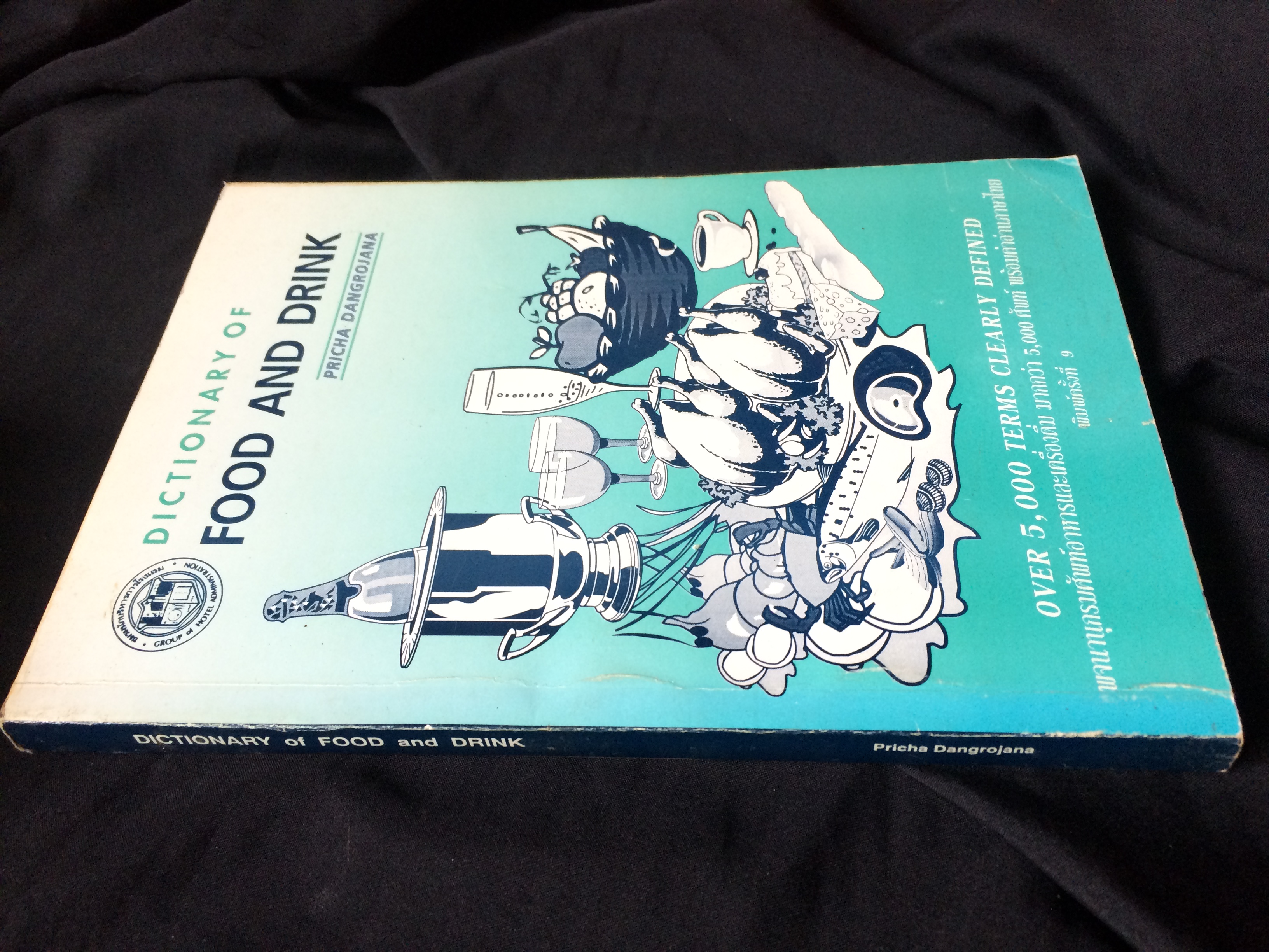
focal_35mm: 29
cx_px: 634
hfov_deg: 61.7
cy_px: 476
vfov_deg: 48.2
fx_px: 1063
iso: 125
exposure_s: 1/33
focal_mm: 4.15
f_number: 2.2
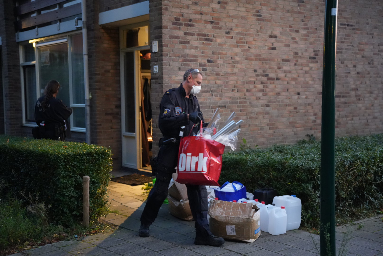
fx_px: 511
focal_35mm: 48
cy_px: 128
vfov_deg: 28.1
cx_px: 192
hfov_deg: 41.1
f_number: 2.2
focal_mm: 48
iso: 10000
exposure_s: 1/160
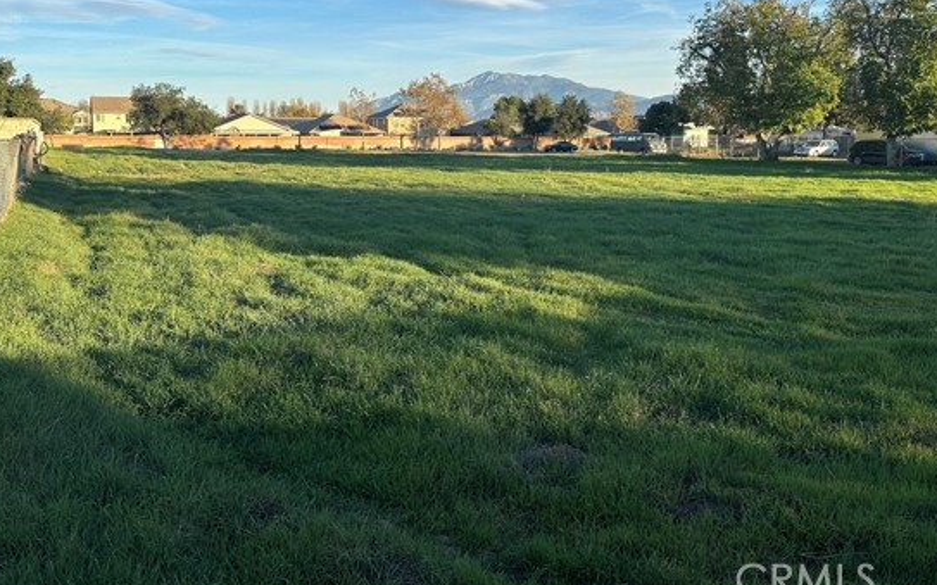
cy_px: 190
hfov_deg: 62.8
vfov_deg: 41.2
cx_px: 506
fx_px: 766
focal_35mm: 30
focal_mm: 6.86
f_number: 1.78
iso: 80
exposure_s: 1/2110
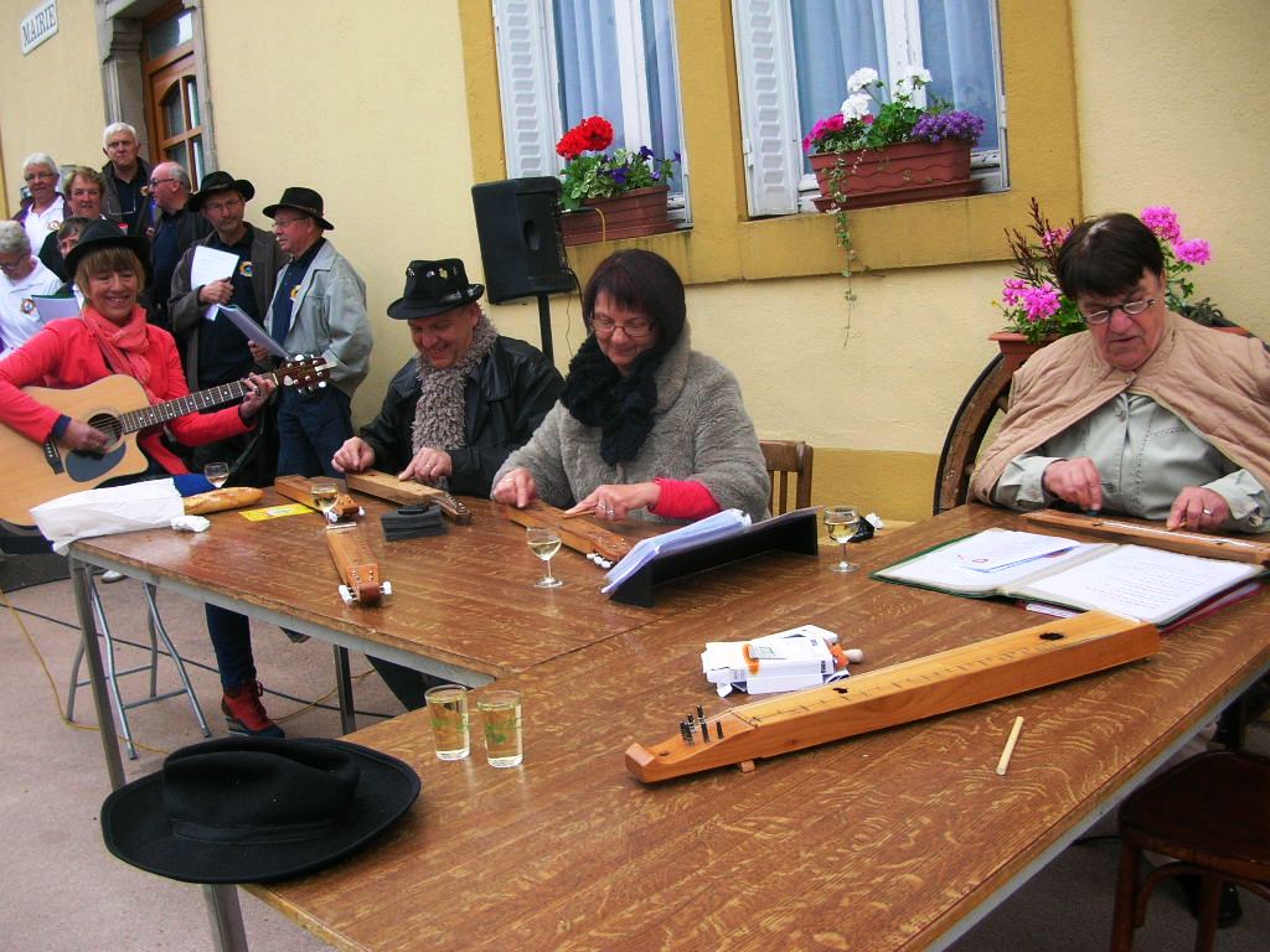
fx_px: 1284
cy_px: 476
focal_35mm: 35
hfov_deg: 52.6
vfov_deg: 40.7
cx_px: 635
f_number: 2.8
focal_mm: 5.8
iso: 50
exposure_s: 1/79.7
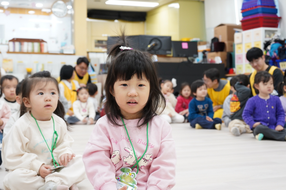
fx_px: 477
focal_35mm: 60
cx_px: 143
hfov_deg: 33.4
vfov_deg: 22.6
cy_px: 95
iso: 2500
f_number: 7.1
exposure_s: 1/50
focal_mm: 60
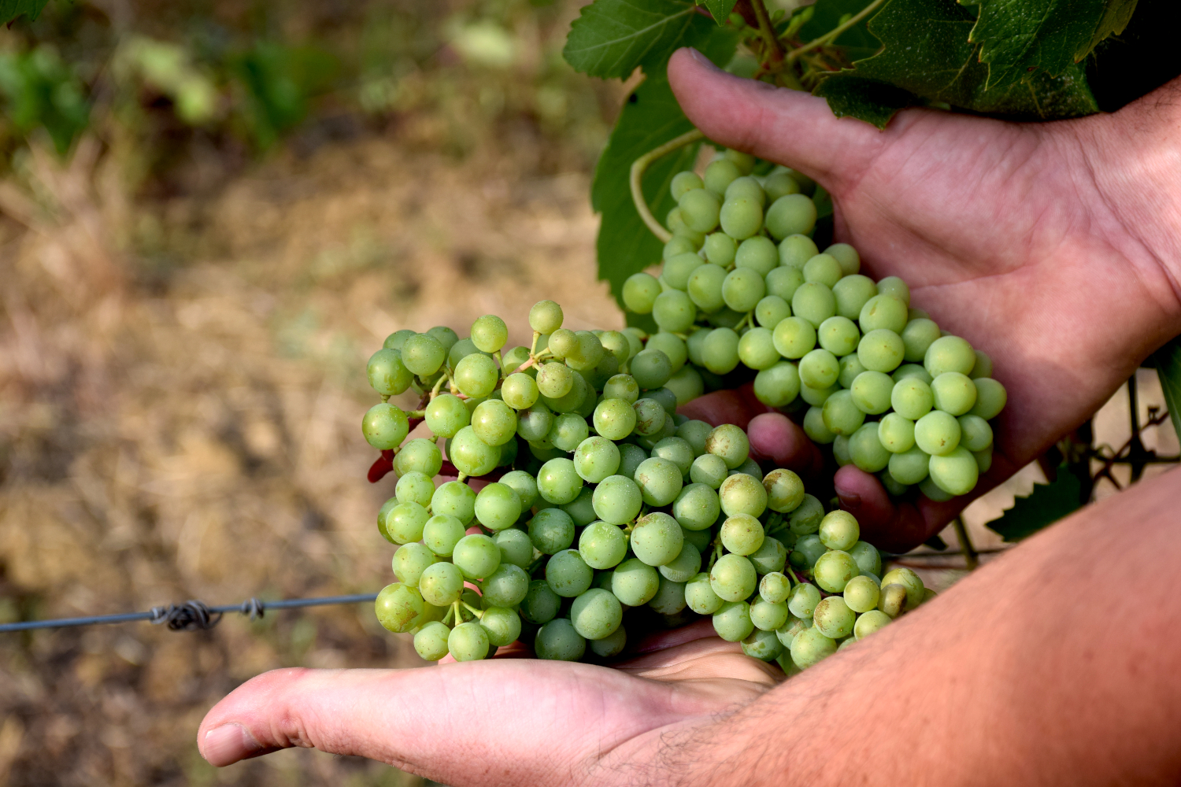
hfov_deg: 19.5
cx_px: 590
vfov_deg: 13.0
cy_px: 394
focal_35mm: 105
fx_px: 3444
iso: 320
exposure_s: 1/250
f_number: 8
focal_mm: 70
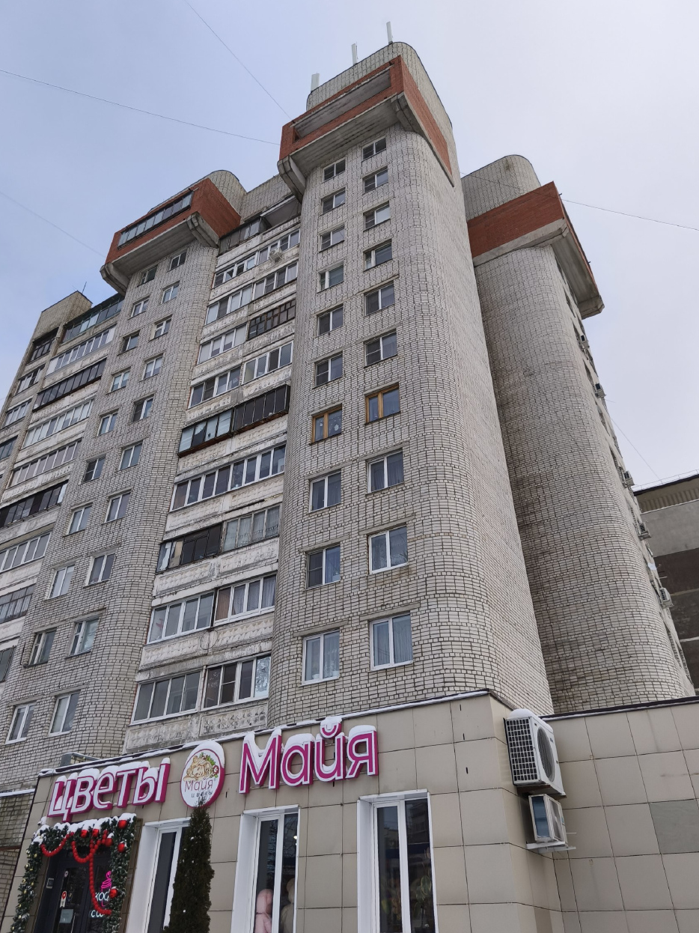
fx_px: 646
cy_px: 458
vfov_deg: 71.6
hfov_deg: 56.8
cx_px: 339
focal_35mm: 24
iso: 80
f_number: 1.7
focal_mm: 5.35
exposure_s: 1/1392
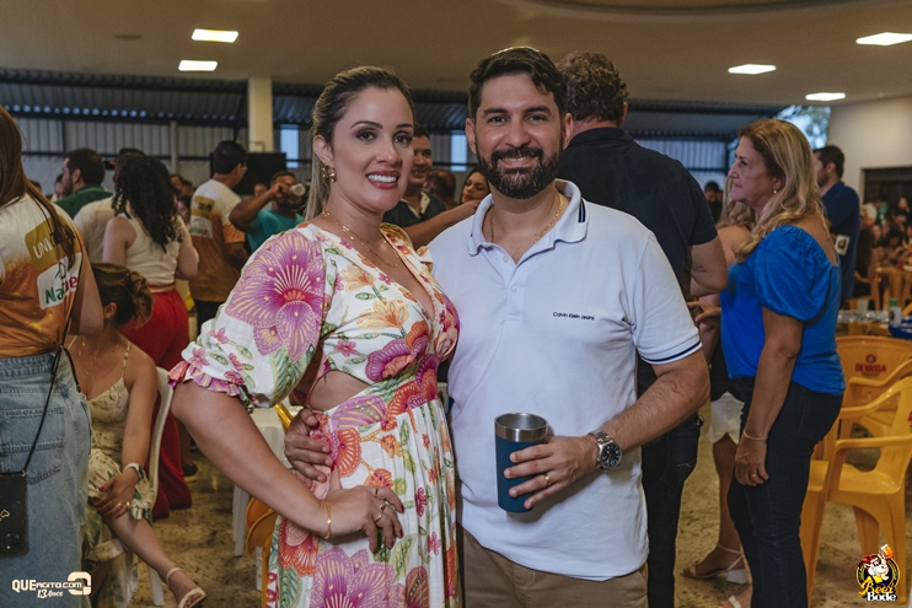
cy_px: 304
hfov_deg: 53.1
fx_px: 912
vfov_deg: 36.9
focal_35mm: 36
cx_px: 456
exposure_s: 1/500
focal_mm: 24
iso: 2500
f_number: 2.5
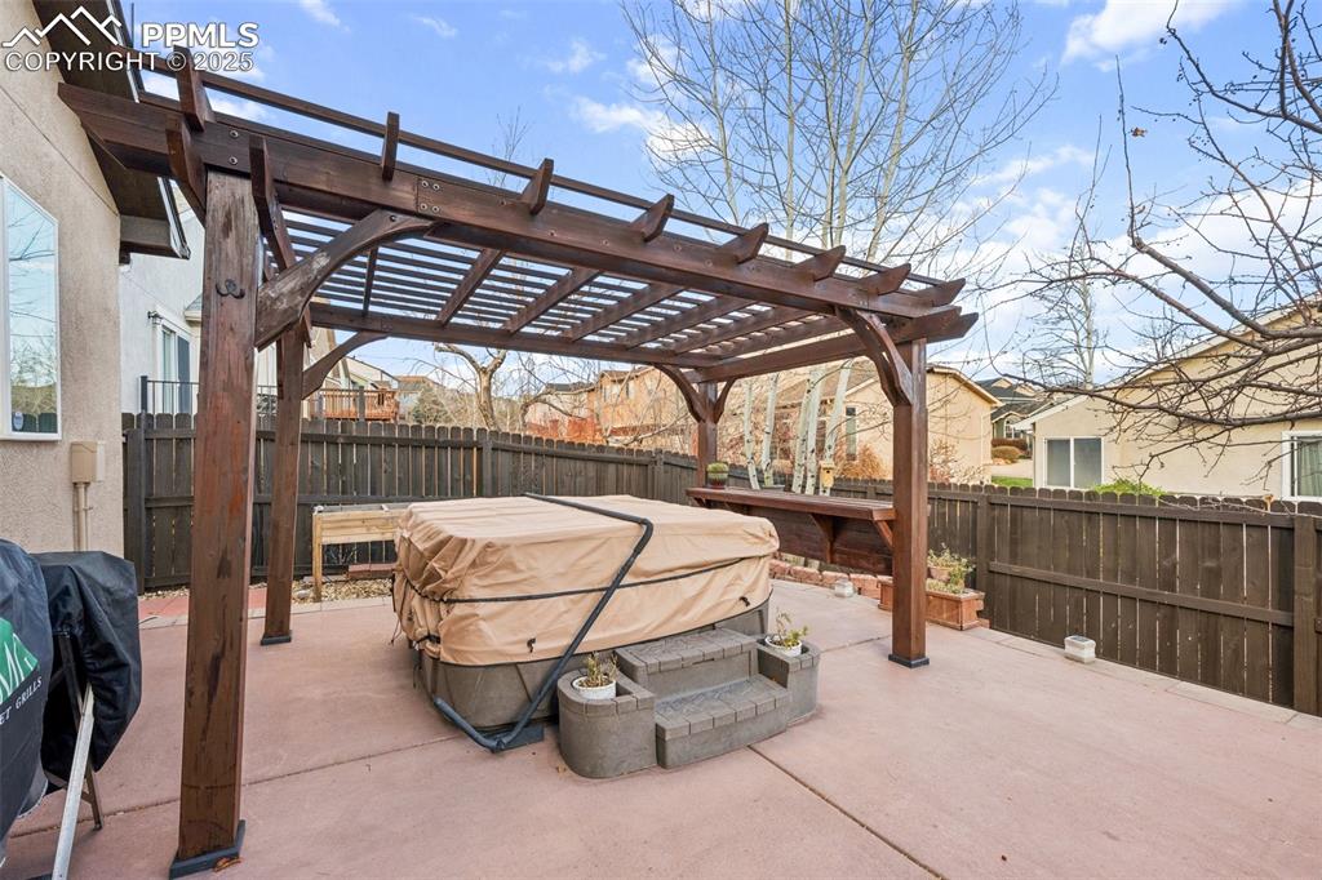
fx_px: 551
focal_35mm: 15
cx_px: 661
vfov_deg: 77.3
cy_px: 440
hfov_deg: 100.4
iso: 100
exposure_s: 1/15
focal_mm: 15
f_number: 11
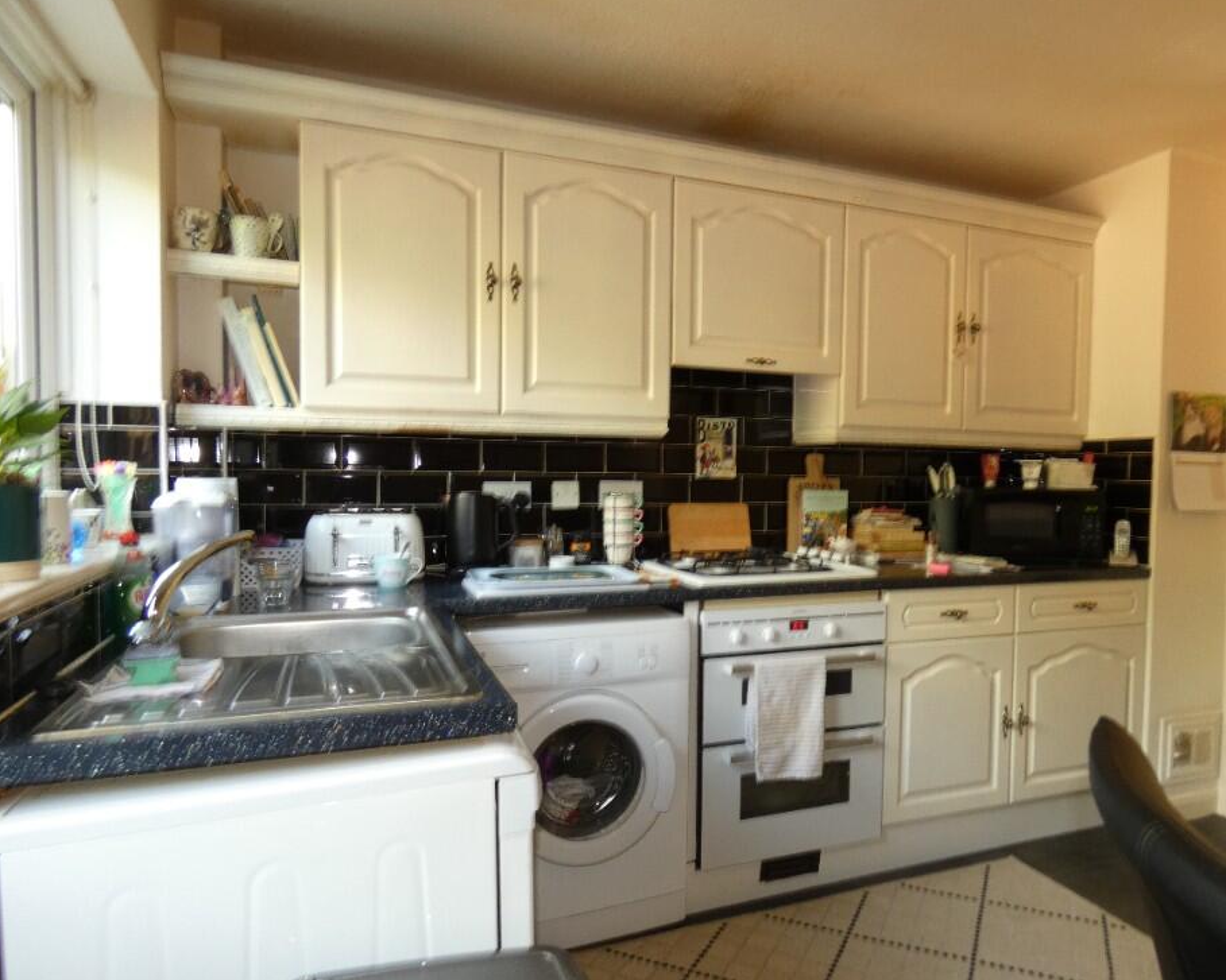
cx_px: 688
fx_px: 798
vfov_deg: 63.1
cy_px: 508
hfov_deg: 74.7
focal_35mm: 22
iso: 125
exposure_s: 1/25
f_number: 2.8
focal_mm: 3.6
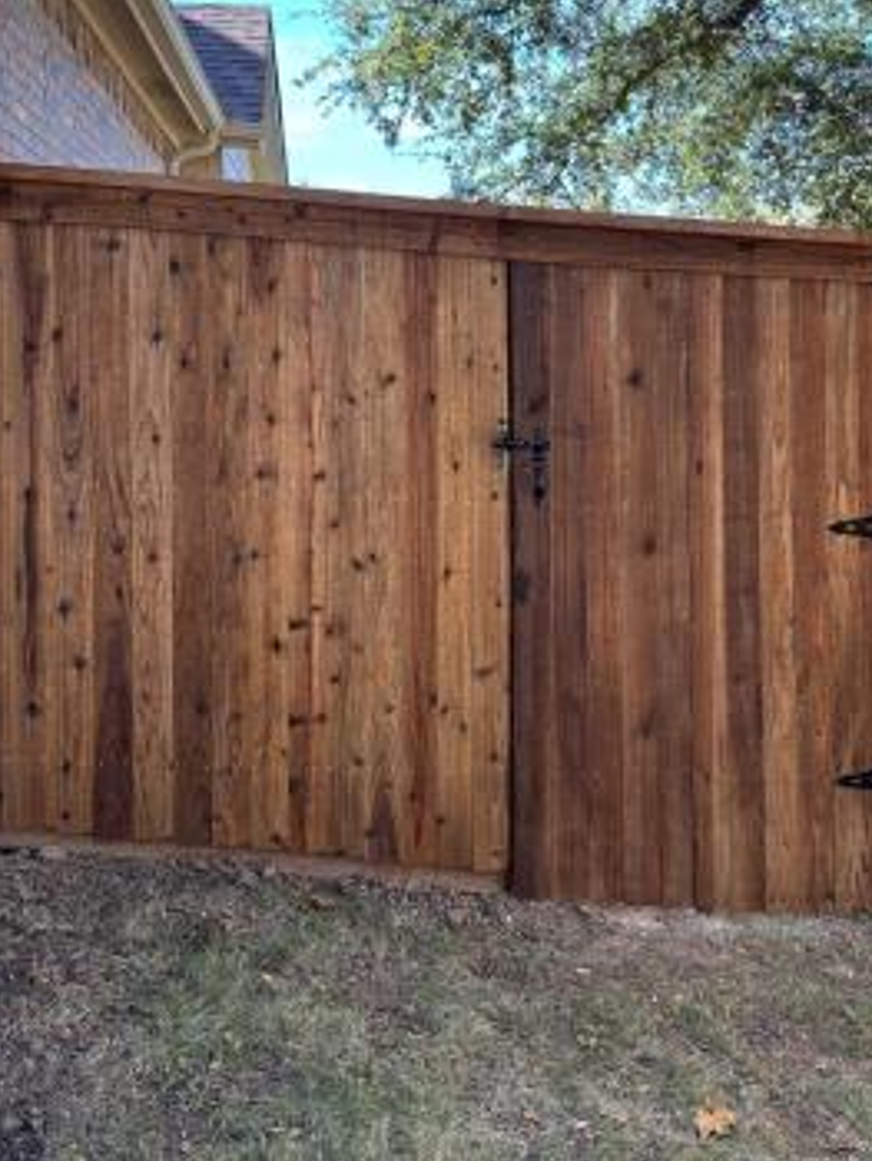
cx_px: 574
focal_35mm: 32
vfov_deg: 55.7
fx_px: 1073
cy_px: 400
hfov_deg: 43.7
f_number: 1.8
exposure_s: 1/280
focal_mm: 6.9
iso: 80
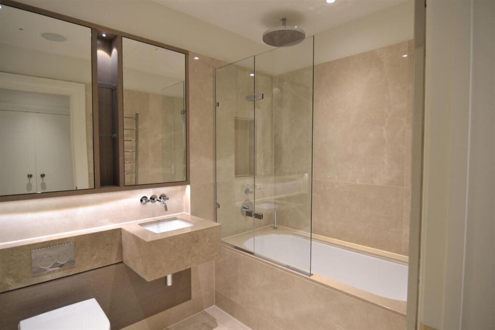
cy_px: 165
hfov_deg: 90.0
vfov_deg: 67.4
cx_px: 248
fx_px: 248
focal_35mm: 18
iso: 400
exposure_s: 1/40
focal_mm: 12
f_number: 4
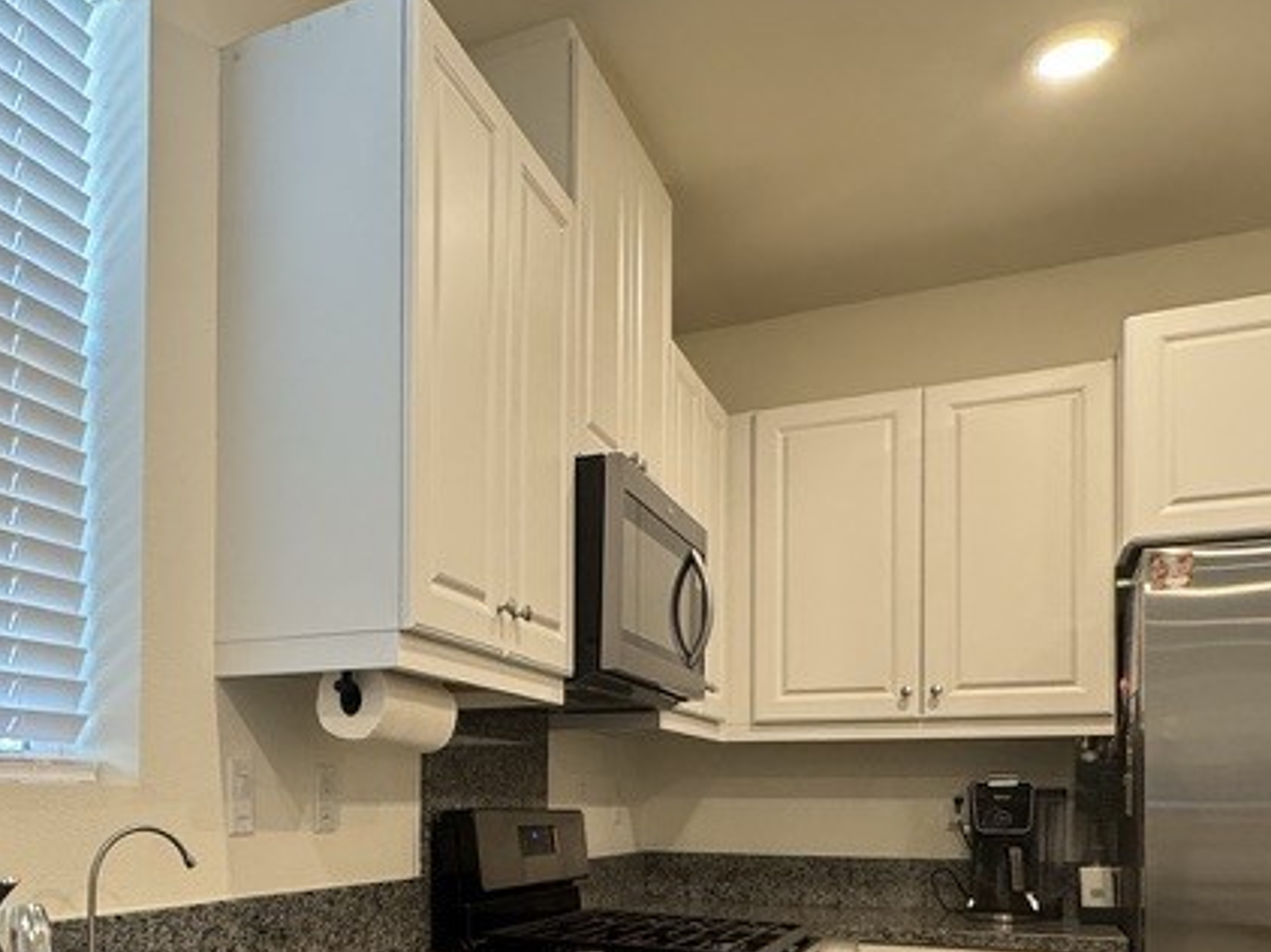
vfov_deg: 39.7
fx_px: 1248
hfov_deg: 51.1
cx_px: 277
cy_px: 792
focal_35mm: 34
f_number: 2.2
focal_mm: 2.22
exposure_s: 1/120
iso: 320
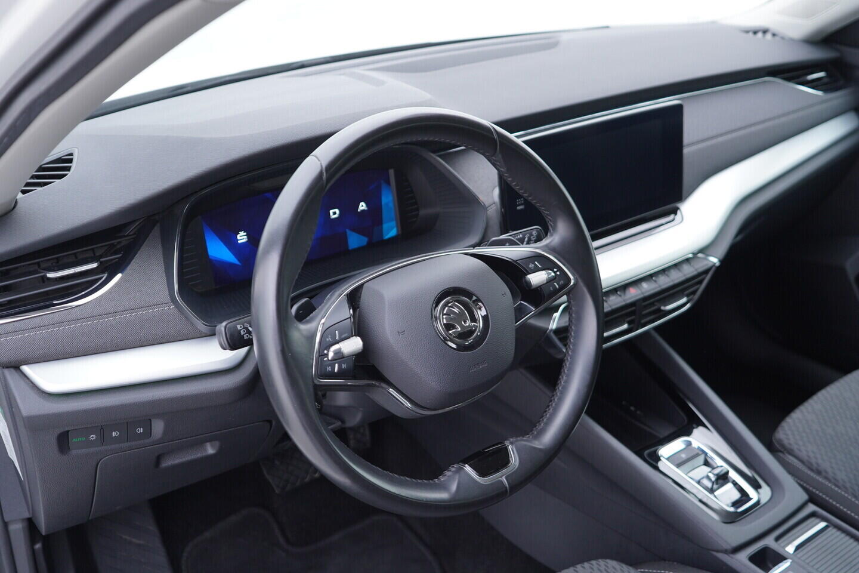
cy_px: 286
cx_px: 430
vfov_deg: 36.9
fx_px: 859
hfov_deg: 53.1
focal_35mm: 36
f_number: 2.8
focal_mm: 24
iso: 200
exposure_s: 1/40
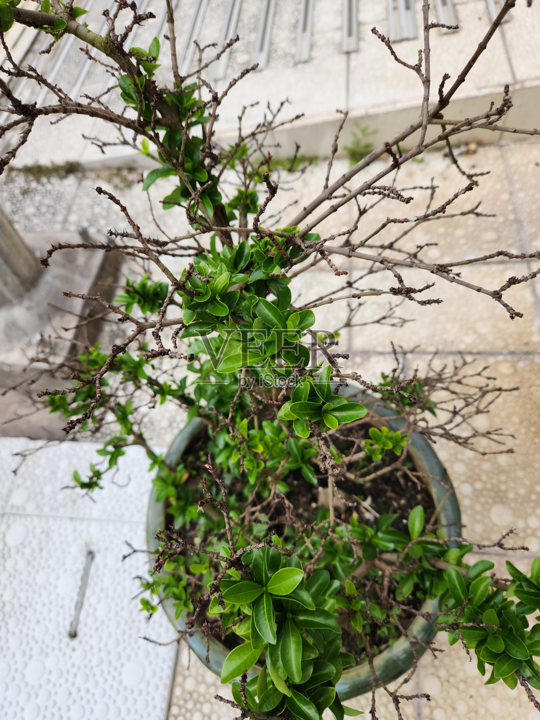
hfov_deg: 58.9
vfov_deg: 73.9
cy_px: 360
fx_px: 478
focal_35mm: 23
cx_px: 270
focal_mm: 5.4
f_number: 1.8
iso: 20
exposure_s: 1/456
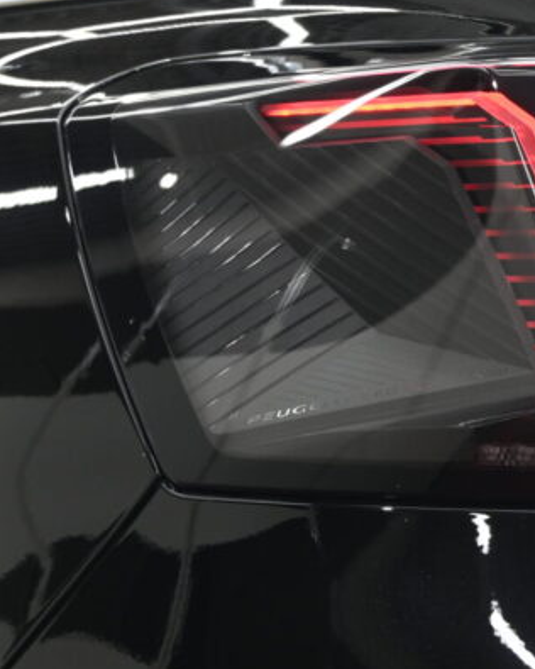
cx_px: 757
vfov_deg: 14.2
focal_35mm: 135
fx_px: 2676
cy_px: 336
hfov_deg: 11.1
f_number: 5.6
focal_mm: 37
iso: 500
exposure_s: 1/125
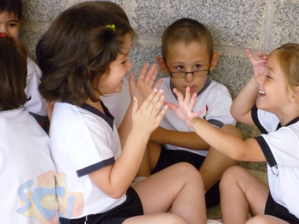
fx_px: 1598
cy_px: 111
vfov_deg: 8.0
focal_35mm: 185
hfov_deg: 10.7
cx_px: 183
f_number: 5.9
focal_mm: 26
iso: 800
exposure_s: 1/80
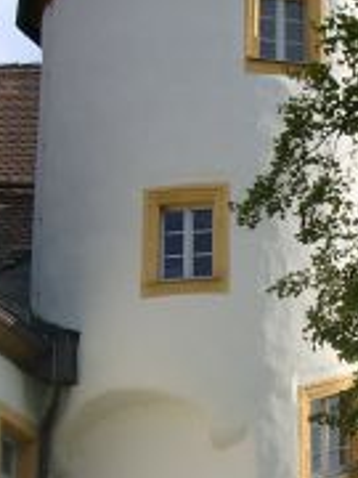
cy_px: 388
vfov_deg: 11.8
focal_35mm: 167
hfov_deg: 8.9
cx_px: 257
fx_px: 2303
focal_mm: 10.4
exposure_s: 1/539
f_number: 4
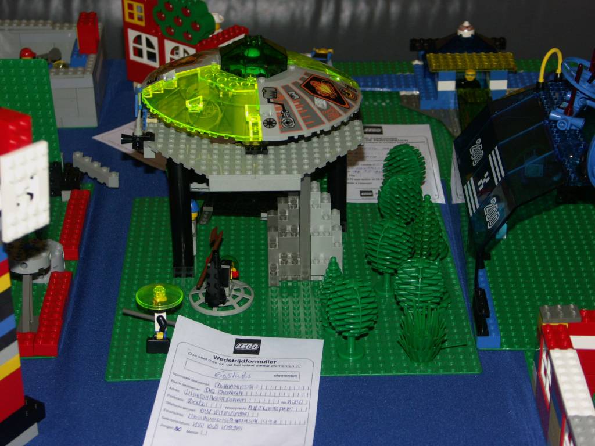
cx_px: 298
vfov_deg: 18.4
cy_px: 223
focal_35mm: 80
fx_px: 1375
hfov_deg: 24.4
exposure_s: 1/80
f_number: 3.2
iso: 200
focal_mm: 20.4
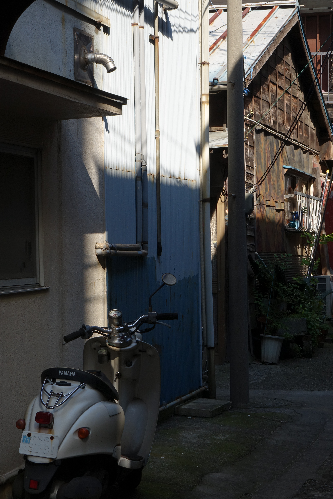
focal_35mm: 81
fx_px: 1124
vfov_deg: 25.1
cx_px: 166
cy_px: 250
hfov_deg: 16.9
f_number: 8
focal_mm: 29.84
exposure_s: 1/125
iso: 125
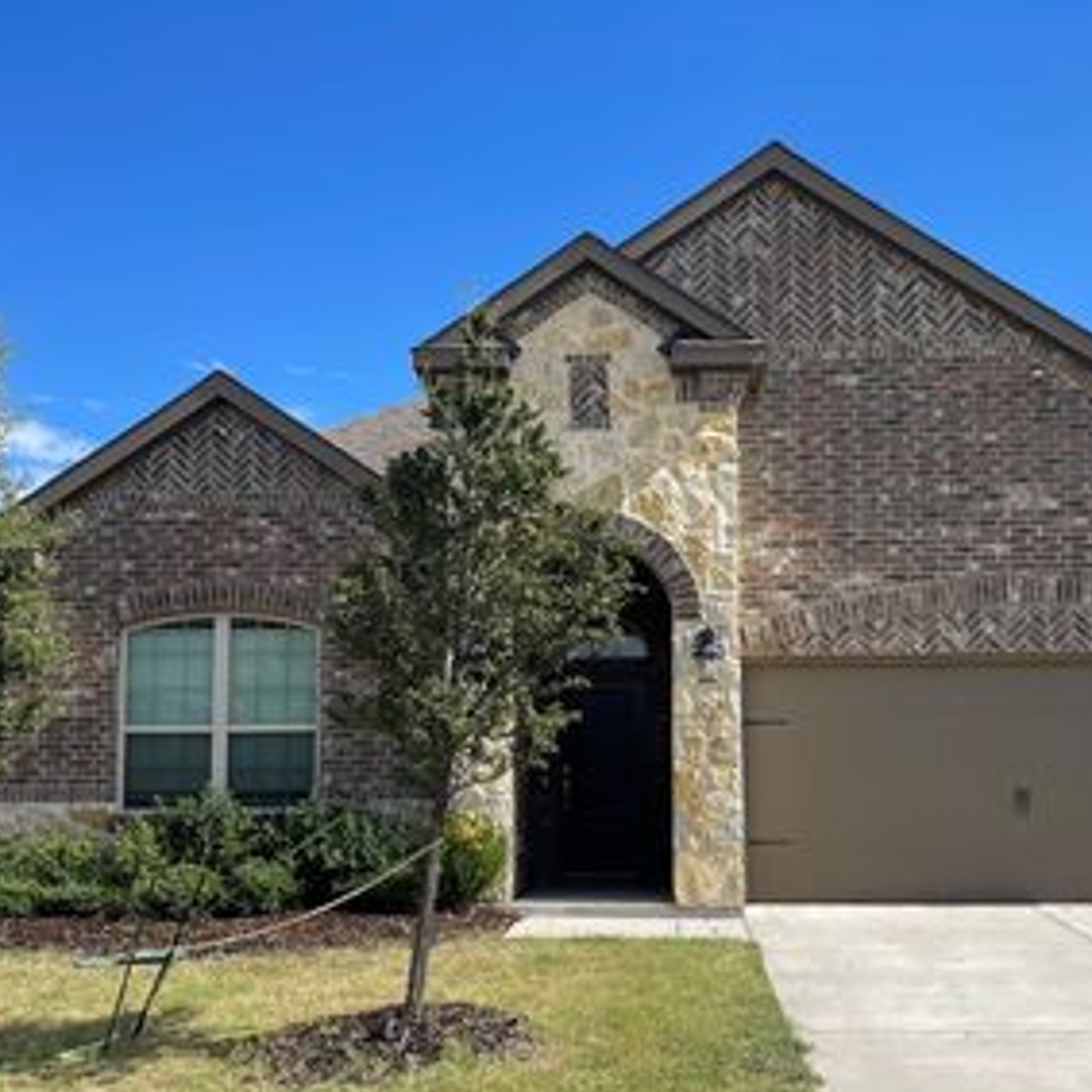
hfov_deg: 42.8
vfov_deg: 42.5
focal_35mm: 39
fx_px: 1392
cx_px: 602
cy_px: 685
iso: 32
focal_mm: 5.1
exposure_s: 1/3922
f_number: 1.6
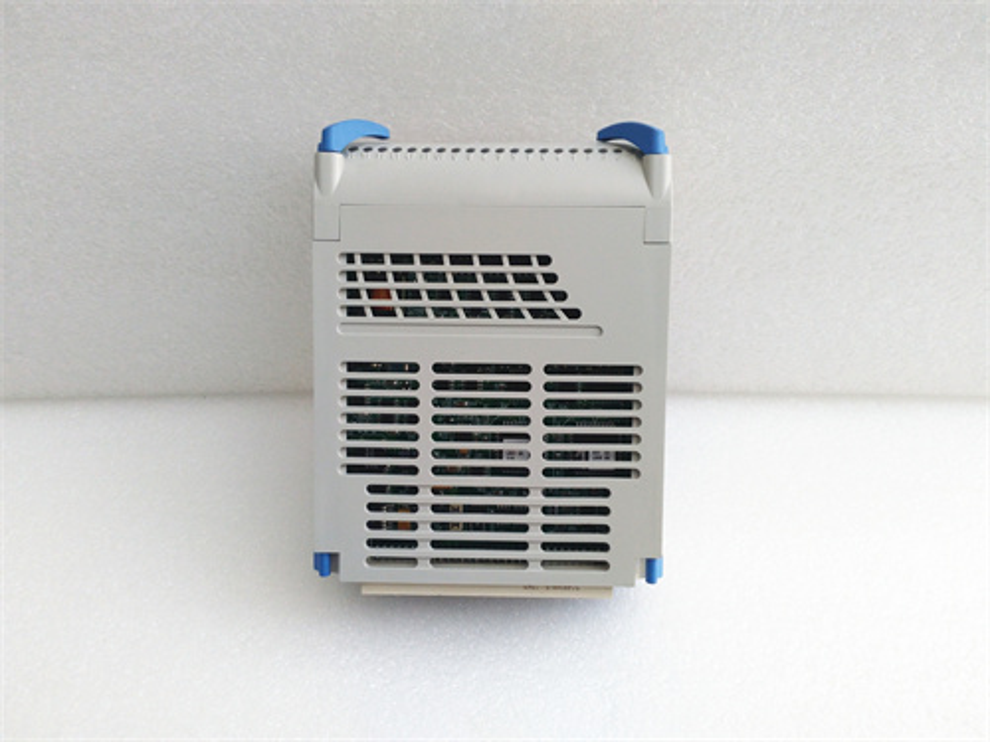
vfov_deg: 51.4
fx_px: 772
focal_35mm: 27
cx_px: 495
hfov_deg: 65.3
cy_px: 371
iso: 157
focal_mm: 3.79
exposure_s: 1/33
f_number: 2
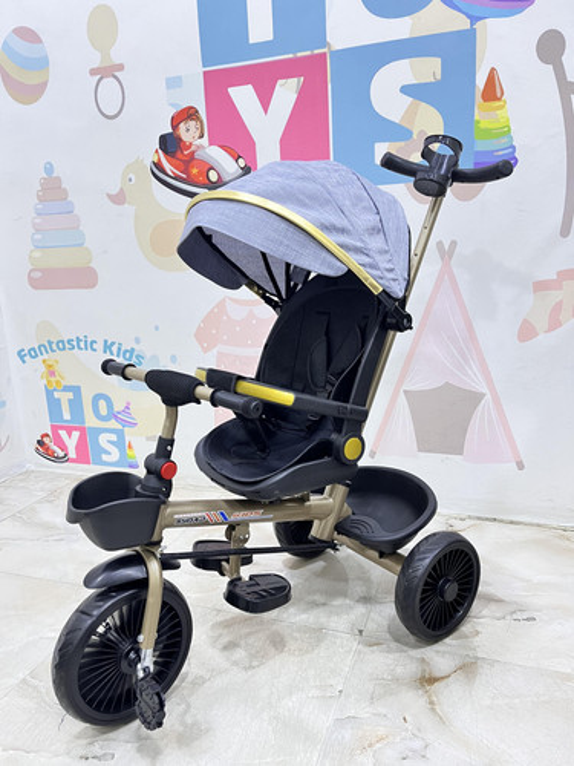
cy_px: 383
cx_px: 287
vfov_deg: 67.3
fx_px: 575
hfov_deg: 53.1
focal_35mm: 26
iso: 320
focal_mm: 5.1
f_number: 1.6
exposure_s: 1/50
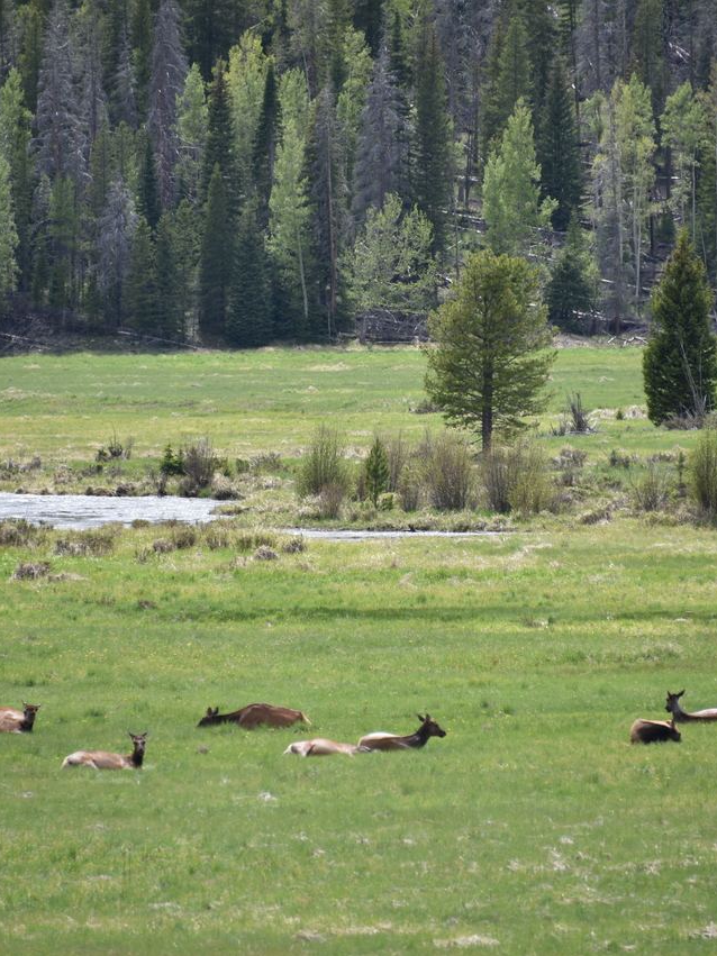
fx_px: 11989
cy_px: 479
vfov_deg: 4.6
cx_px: 355
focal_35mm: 434
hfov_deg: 3.4
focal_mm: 300
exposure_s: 1/640
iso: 200
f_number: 5.6
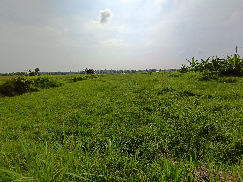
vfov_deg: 78.1
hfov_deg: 94.5
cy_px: 91
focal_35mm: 16
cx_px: 122
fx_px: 112
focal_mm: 2.78
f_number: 2.2
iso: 64
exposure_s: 1/4202
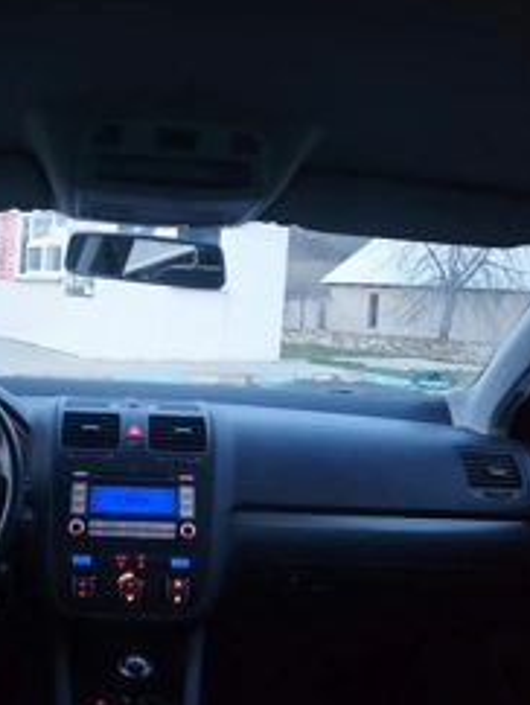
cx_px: 143
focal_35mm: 38
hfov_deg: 37.0
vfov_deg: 48.9
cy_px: 341
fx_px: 774
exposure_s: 1/50.3
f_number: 1.7
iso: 1600
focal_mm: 6.3
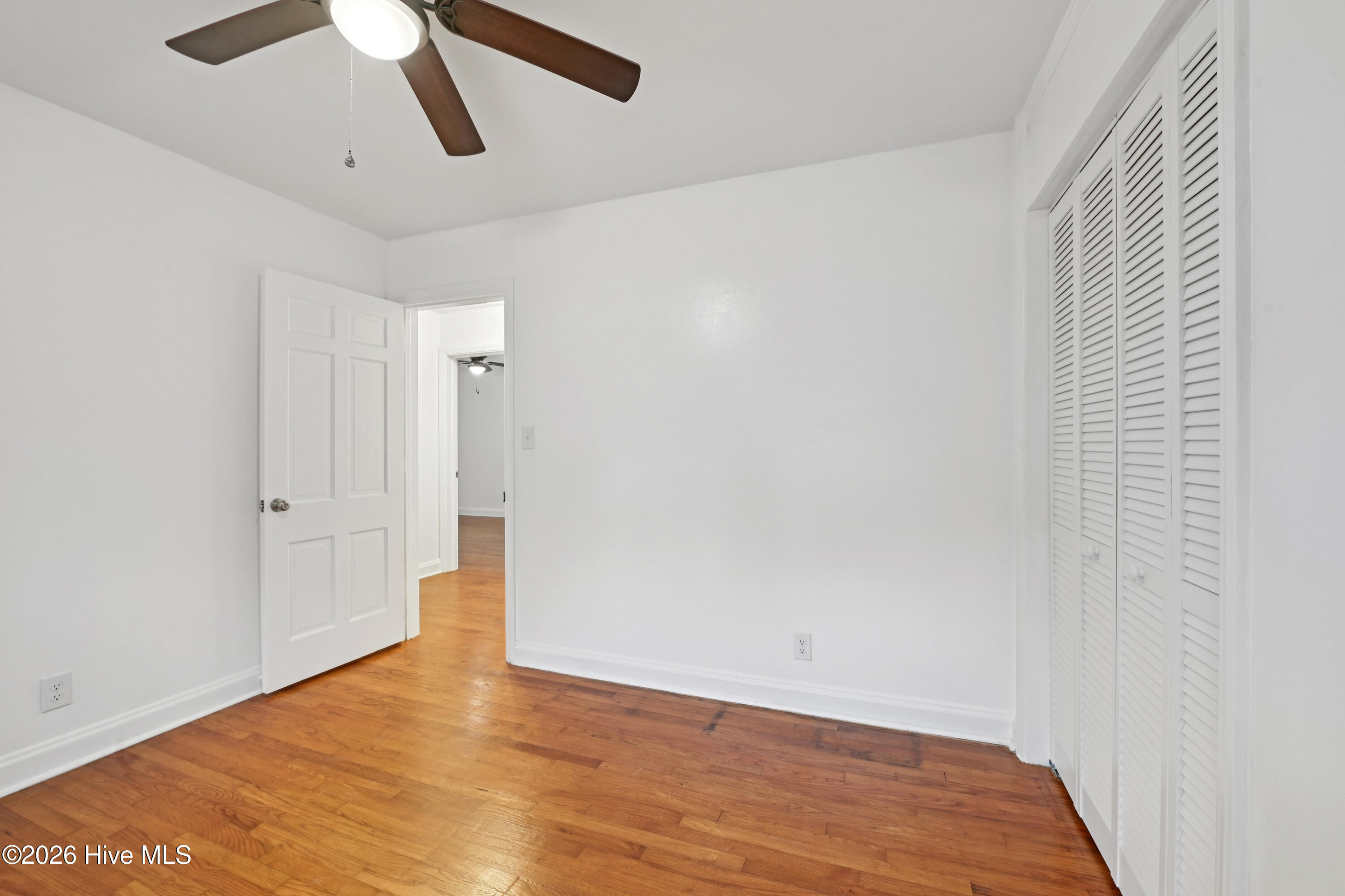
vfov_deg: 81.2
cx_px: 672
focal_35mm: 14
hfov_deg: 104.3
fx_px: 523
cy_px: 448
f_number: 9
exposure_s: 1/4
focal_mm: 14
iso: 200
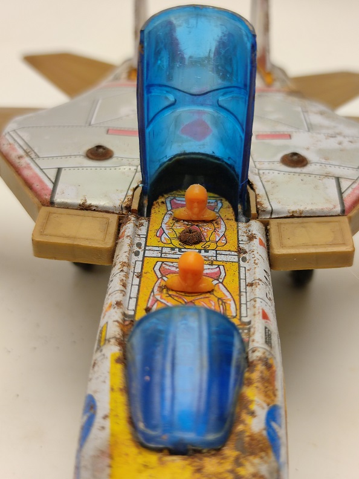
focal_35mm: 48
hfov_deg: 30.3
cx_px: 180
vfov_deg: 39.7
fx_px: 664
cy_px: 240
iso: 251
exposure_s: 1/50
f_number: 1.69
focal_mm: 6.72
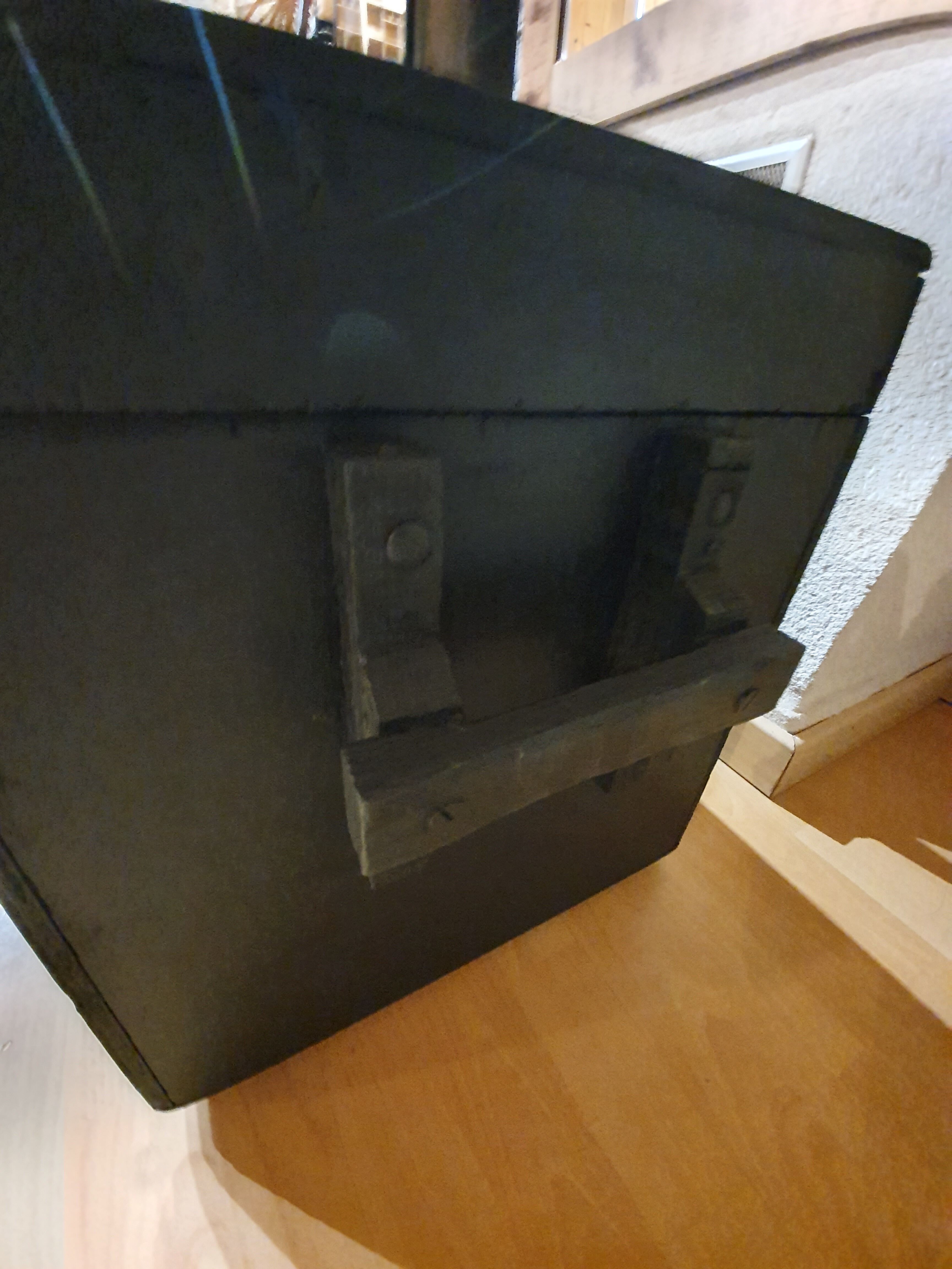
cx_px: 476
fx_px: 477
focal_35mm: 13
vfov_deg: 106.2
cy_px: 634
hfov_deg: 89.9
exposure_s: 1/8
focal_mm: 1.8
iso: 1250
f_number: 2.2
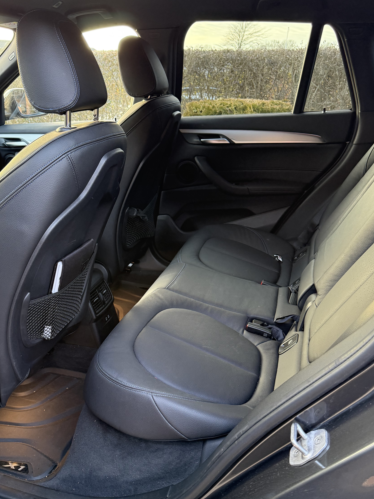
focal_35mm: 31
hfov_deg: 45.3
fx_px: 447
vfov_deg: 58.2
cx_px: 154
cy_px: 277
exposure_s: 1/60
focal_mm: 6.76
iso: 250
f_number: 1.78
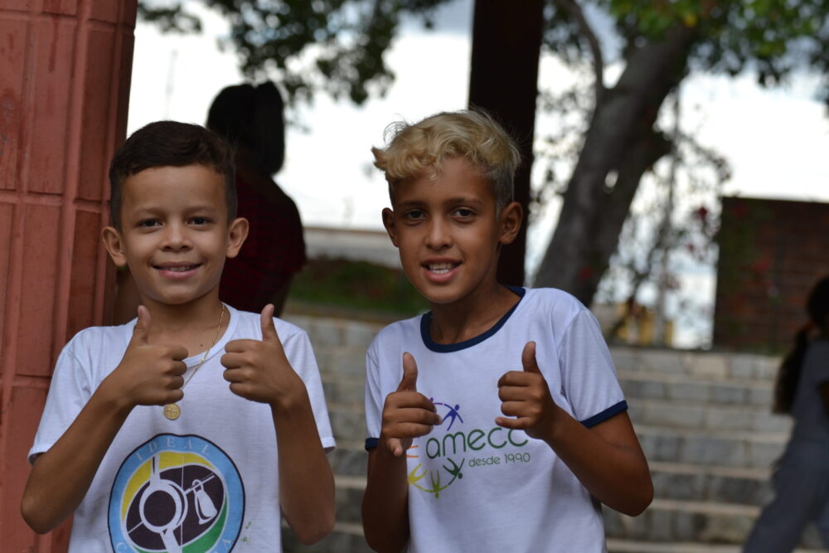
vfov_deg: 10.6
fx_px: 2971
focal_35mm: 129
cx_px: 414
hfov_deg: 15.9
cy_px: 276
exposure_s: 1/160
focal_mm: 86
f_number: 6.3
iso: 100
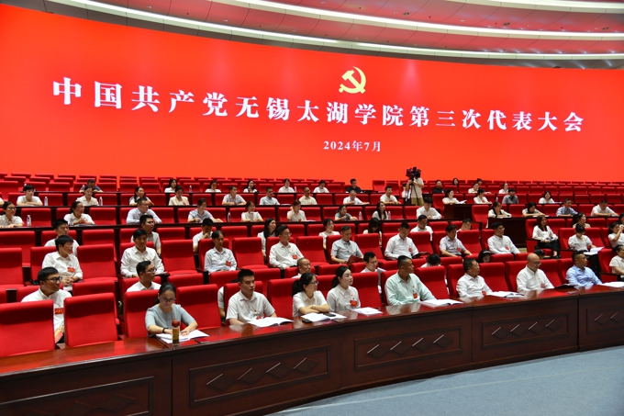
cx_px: 312
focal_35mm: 31
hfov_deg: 60.3
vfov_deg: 42.3
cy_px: 208
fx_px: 537
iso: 500
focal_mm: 31
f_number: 4.5
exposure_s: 1/80
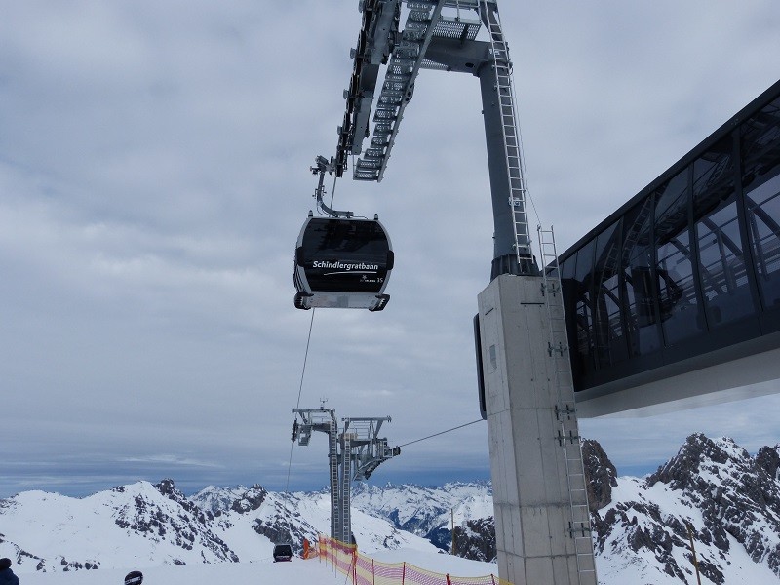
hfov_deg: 69.4
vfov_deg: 54.9
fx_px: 563
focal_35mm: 25
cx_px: 390
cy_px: 292
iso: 100
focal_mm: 4.5
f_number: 4
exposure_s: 1/1600
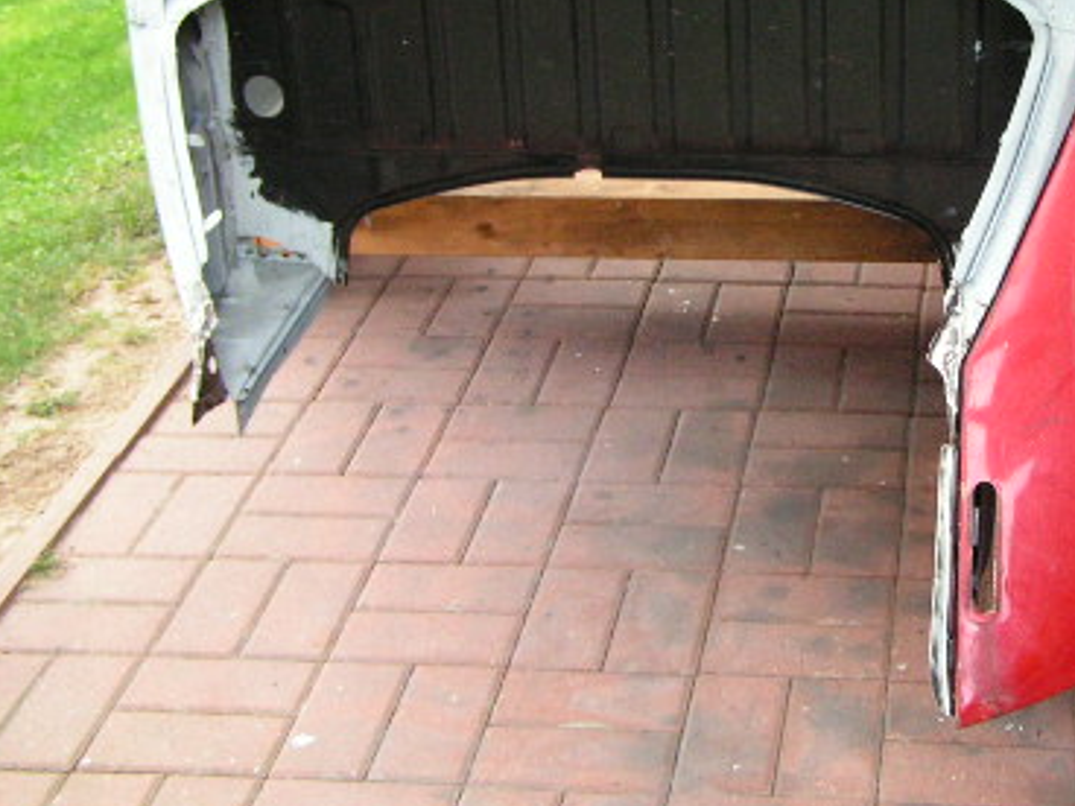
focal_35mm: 66
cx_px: 908
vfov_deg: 22.0
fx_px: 2050
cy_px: 172
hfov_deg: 28.5
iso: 160
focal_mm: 6.3
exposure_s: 1/50
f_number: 2.8
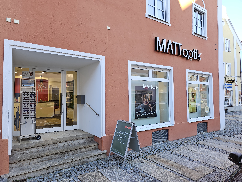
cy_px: 91
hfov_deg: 73.9
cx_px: 121
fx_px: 161
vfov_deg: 58.9
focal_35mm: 23
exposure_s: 1/50
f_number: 1.7
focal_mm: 6.3
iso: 12
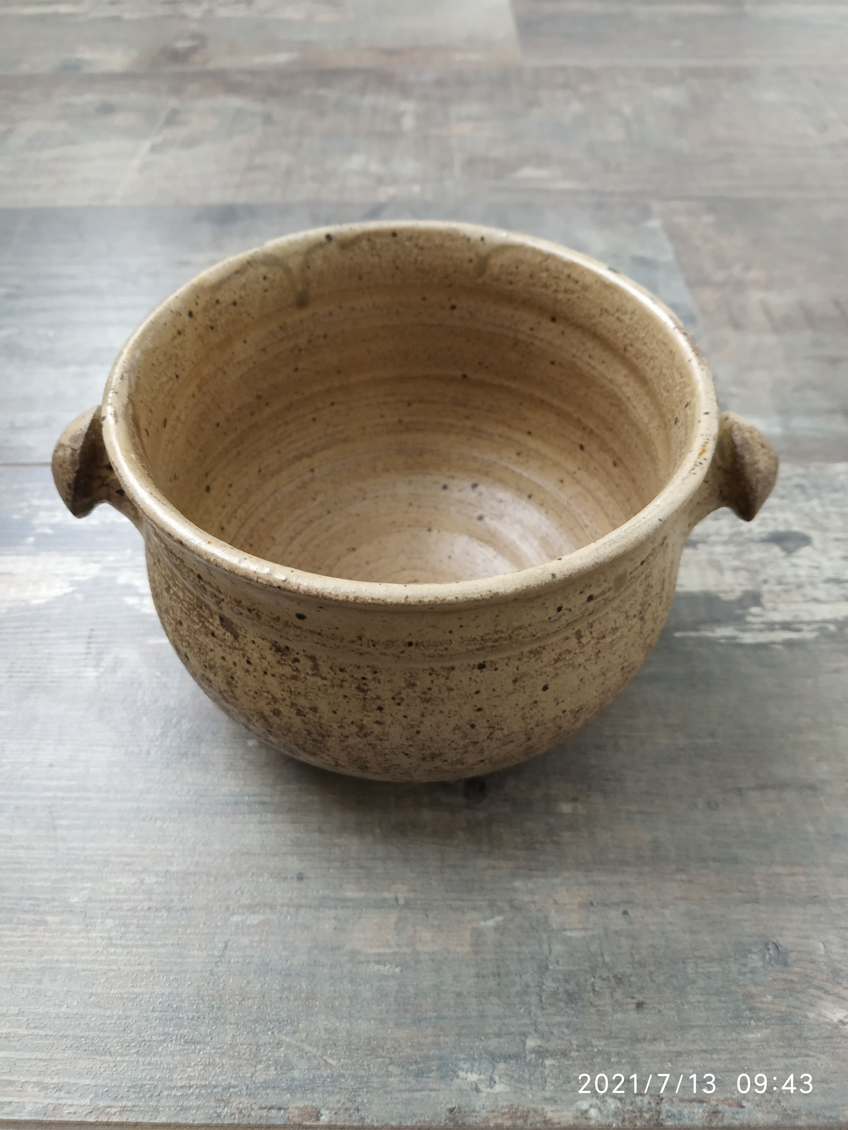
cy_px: 565
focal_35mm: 24
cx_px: 424
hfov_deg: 56.8
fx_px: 784
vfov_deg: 71.6
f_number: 1.9
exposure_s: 1/50
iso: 250
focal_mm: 3.94
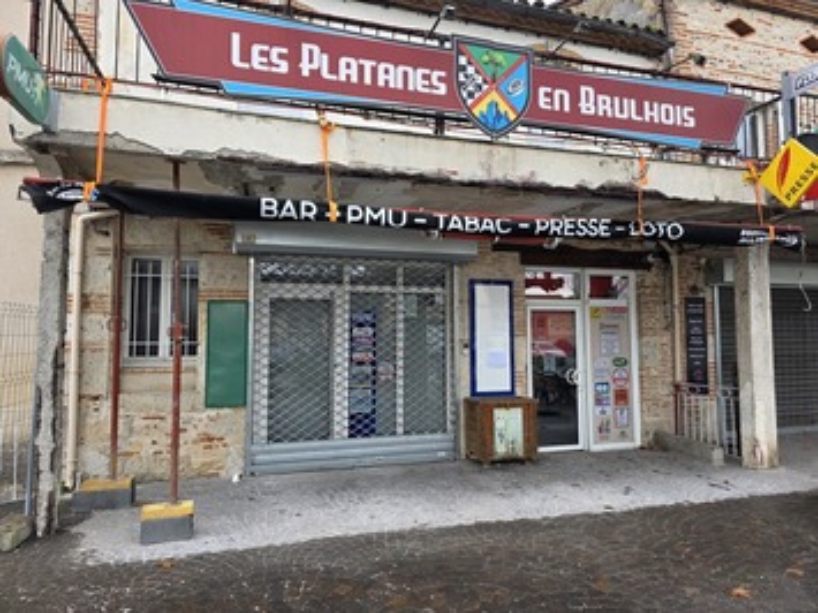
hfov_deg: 73.9
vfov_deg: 58.9
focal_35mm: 23
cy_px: 306
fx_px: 543
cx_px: 409
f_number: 1.7
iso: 80
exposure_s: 1/180
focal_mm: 6.3
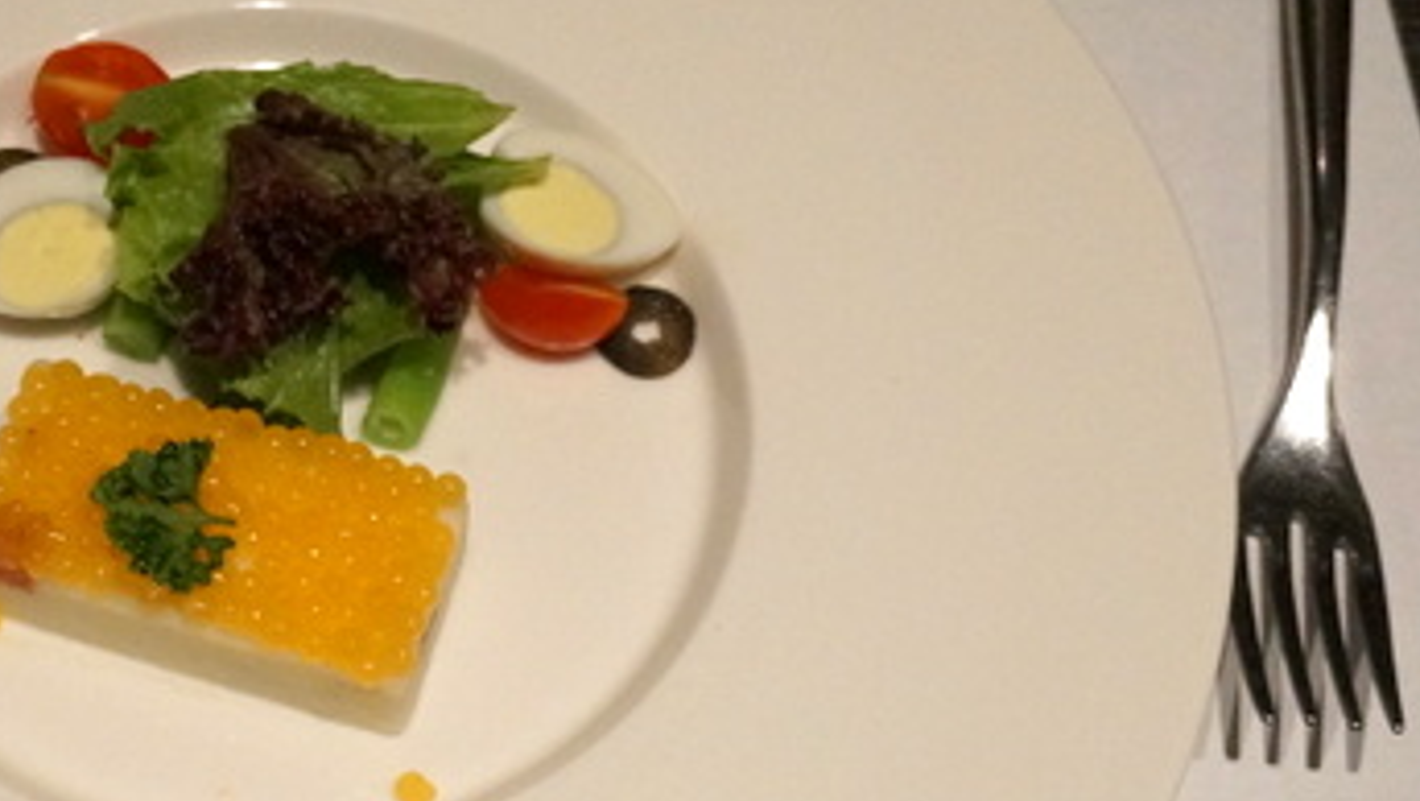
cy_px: 456
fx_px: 2749
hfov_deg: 28.2
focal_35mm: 73
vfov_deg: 16.6
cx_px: 235
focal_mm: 25
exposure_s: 1/160
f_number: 4.5
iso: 3200
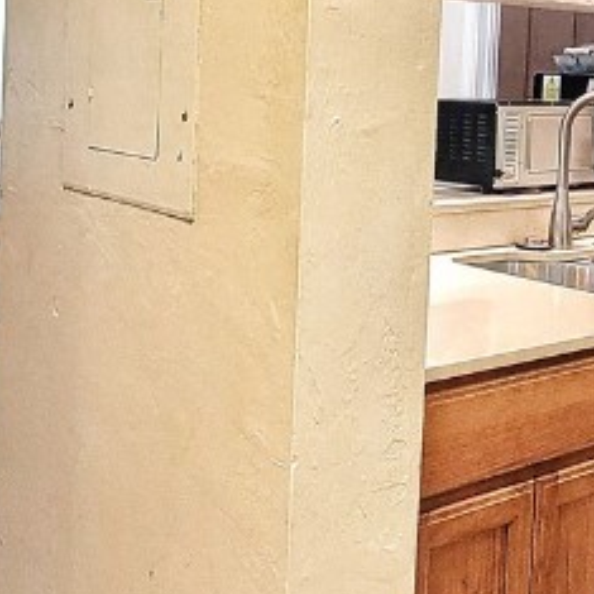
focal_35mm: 50
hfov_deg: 34.0
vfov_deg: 33.6
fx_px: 971
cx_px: 260
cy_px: 185
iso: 400
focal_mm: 2.2
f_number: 2.2
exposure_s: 1/60
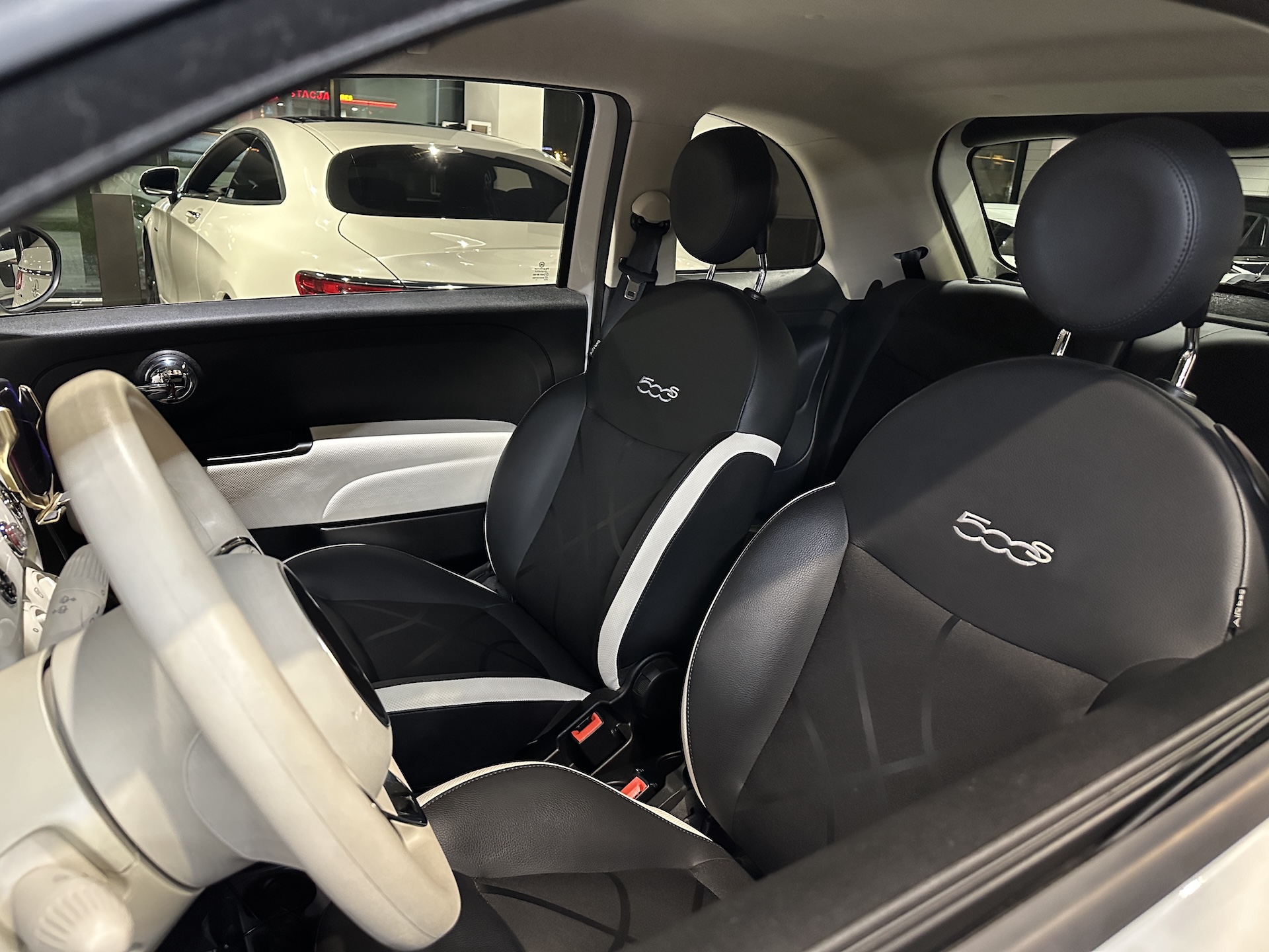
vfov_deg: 56.8
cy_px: 476
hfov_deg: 71.6
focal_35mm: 24
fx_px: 880
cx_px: 634
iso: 800
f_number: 1.78
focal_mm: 6.86
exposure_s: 1/42
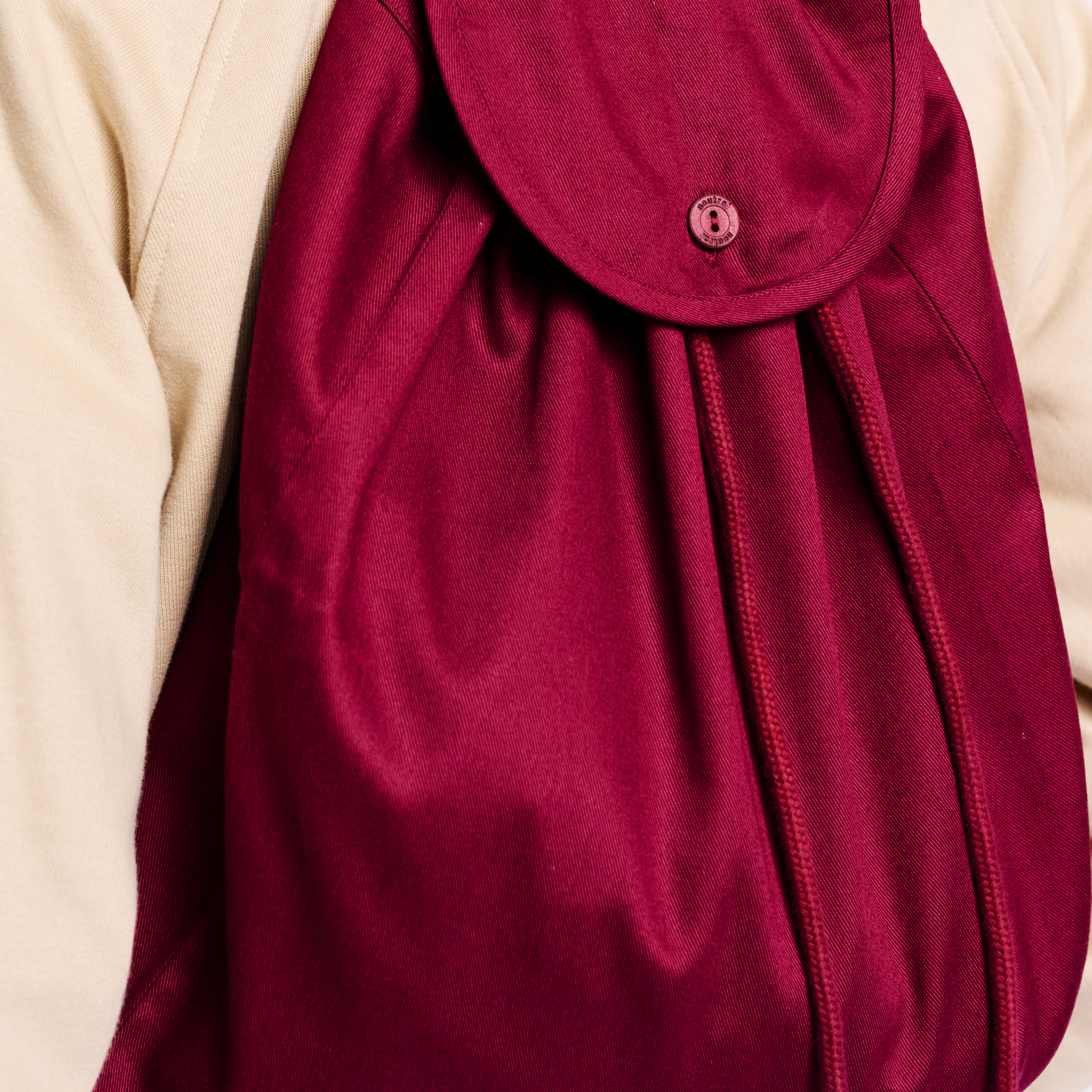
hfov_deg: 19.9
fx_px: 3105
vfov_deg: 19.7
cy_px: 183
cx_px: 392
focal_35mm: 87
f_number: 4
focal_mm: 35
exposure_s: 1/1000
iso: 800
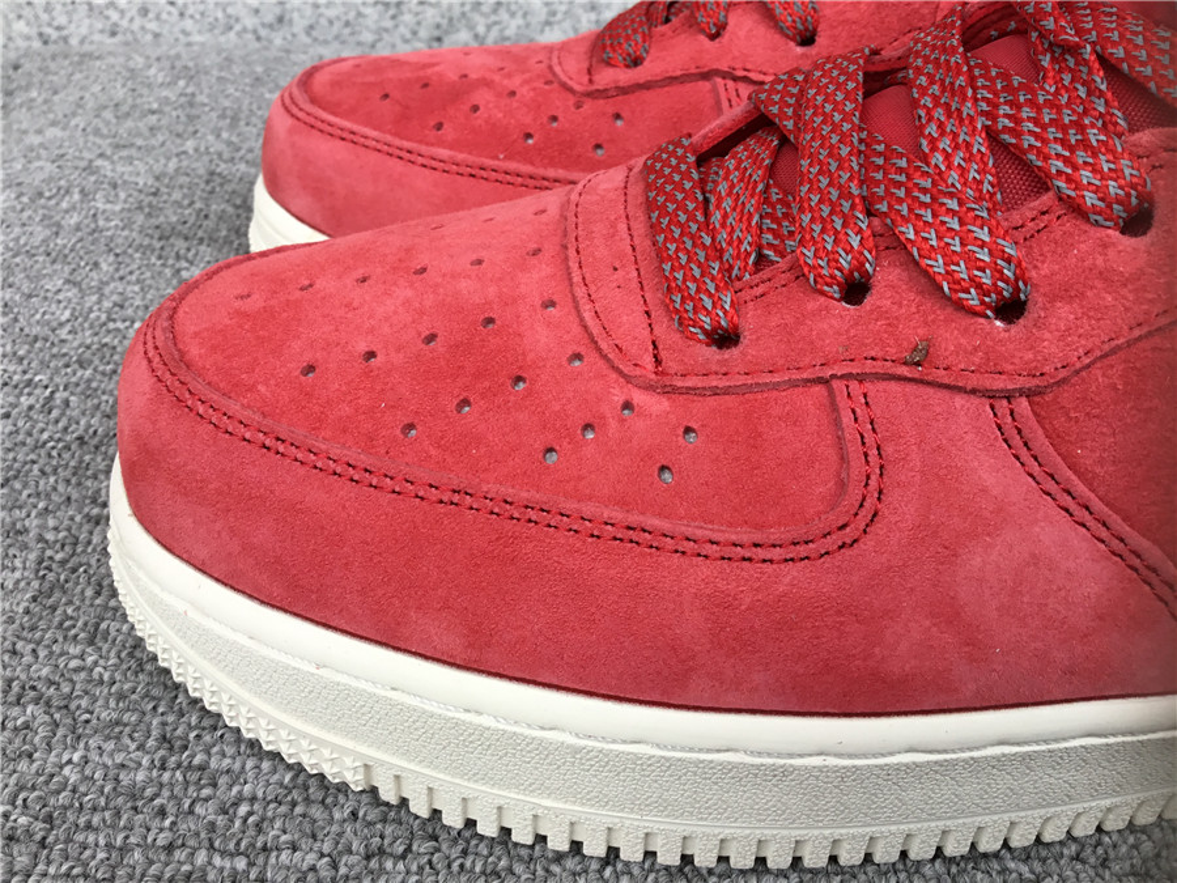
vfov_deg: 45.4
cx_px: 588
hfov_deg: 58.4
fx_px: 1054
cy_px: 442
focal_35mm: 31
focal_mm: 3.3
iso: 32
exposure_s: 1/100
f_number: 2.4
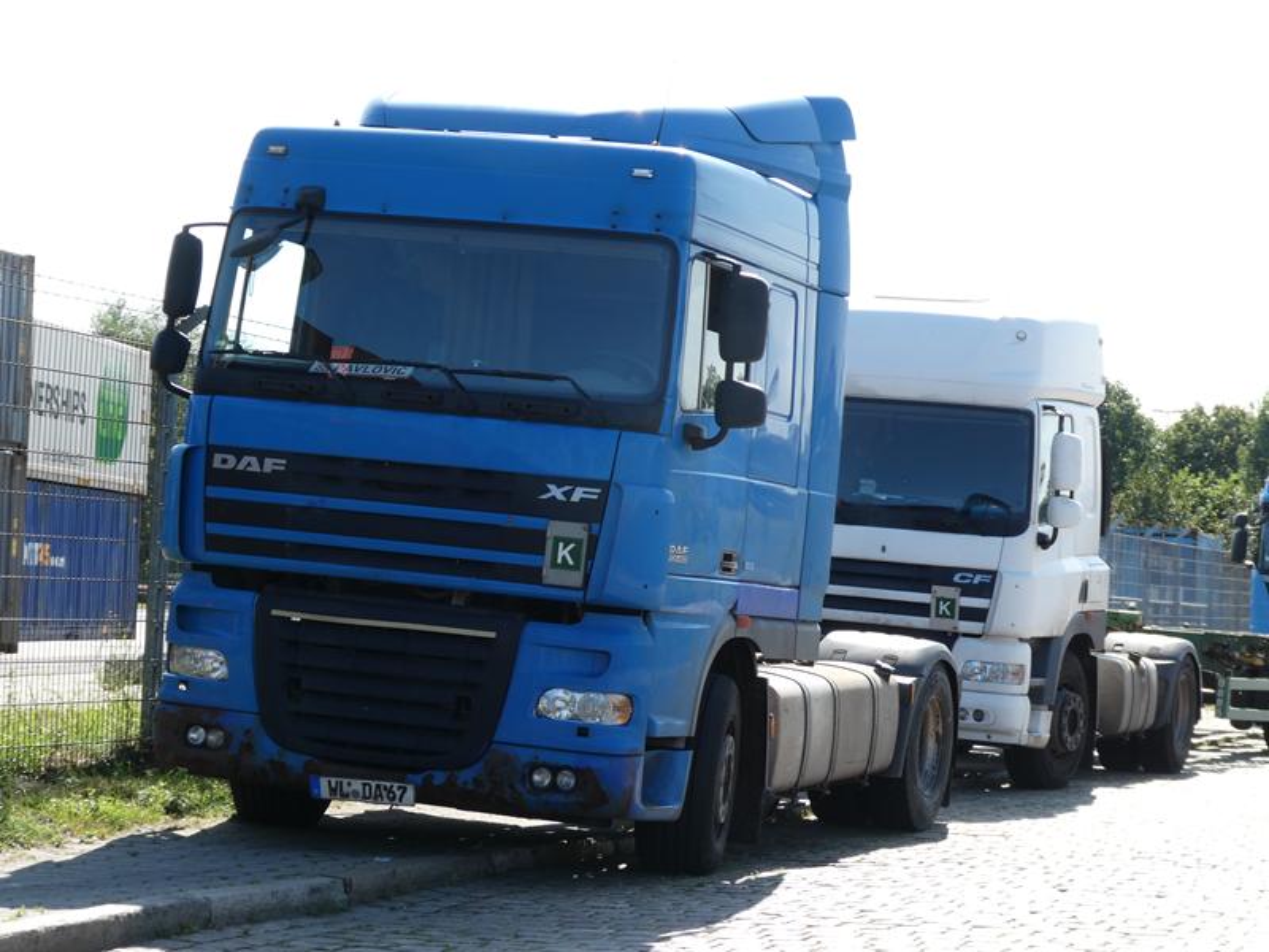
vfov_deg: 17.6
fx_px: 3079
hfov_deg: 23.3
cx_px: 634
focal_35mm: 84
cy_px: 476
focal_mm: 15
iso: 80
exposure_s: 1/200
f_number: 4.8
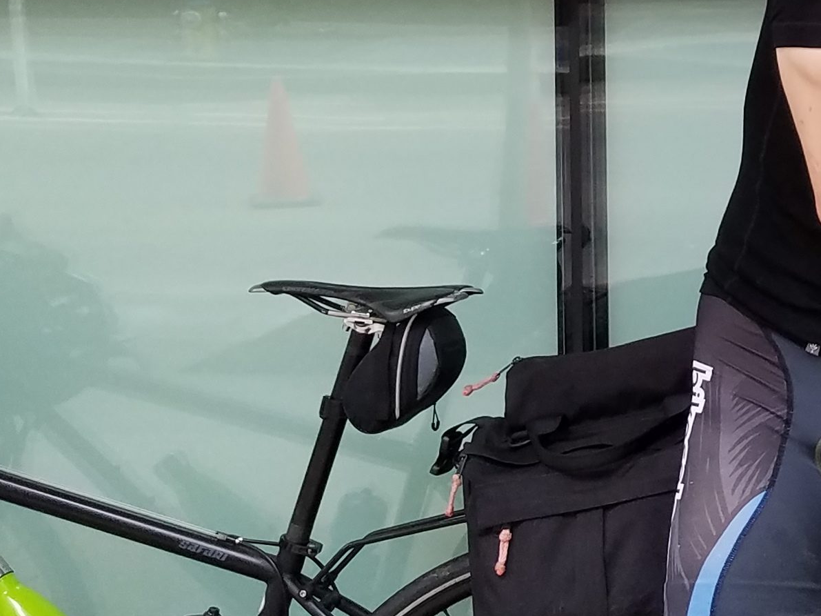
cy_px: -1
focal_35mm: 88
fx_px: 2087
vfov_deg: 16.4
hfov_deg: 20.1
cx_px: 1108
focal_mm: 4.2
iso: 80
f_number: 1.7
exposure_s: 1/120
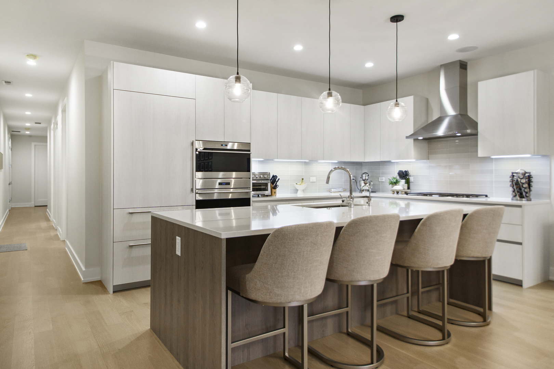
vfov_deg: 57.2
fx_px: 339
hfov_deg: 78.6
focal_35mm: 22
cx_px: 277
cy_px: 184
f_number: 6.3
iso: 640
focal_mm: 15
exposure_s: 1/15
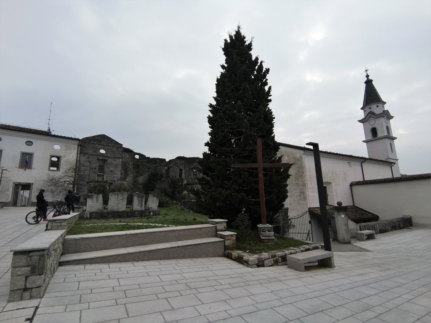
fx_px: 212
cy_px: 162
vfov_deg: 74.7
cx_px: 216
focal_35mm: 17
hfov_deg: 91.0
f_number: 2.2
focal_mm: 2.23
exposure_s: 1/1255
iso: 50
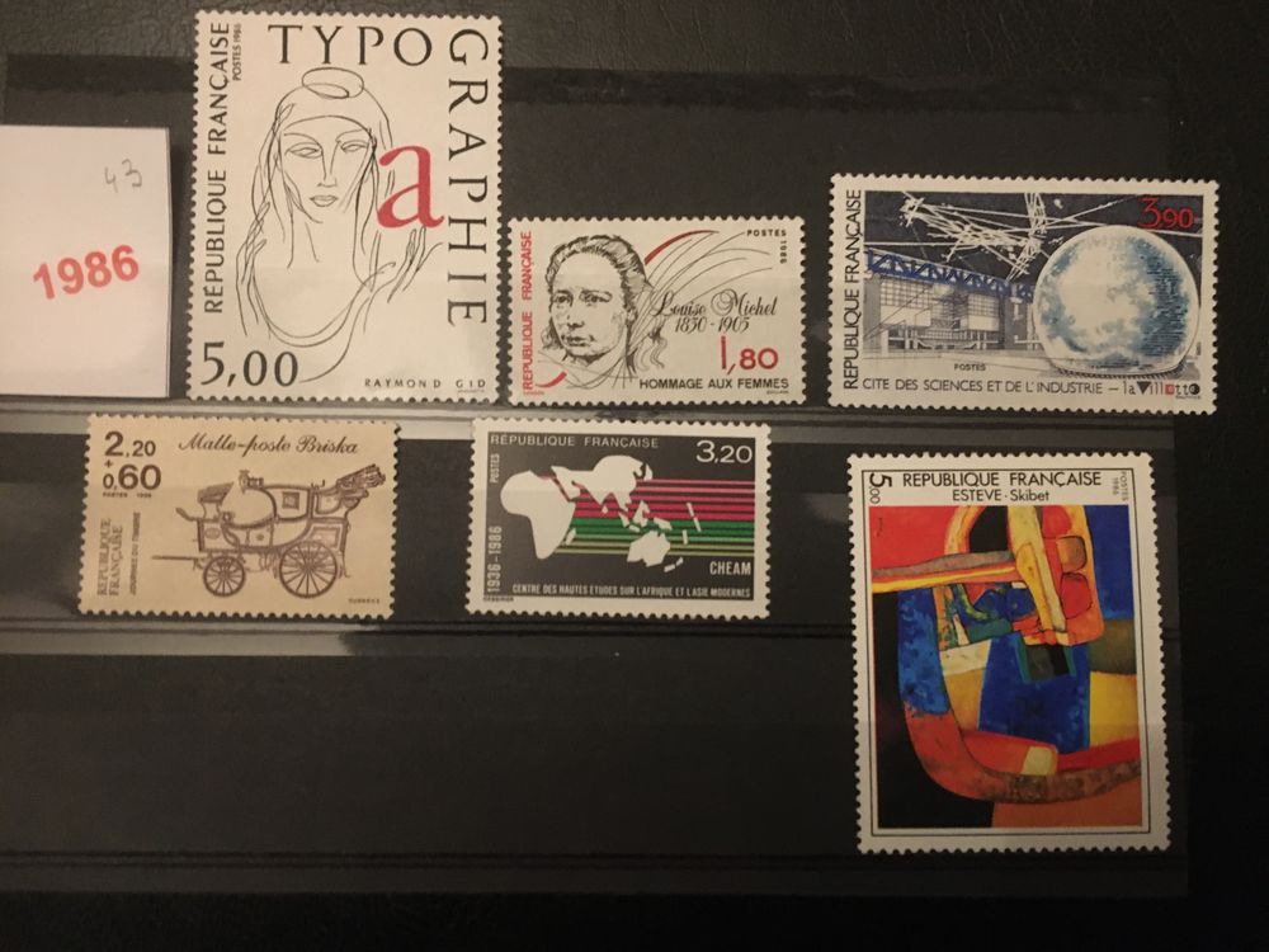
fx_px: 1063
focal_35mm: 29
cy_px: 476
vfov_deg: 48.2
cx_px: 634
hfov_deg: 61.7
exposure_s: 1/17
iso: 400
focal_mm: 4.15
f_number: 2.2
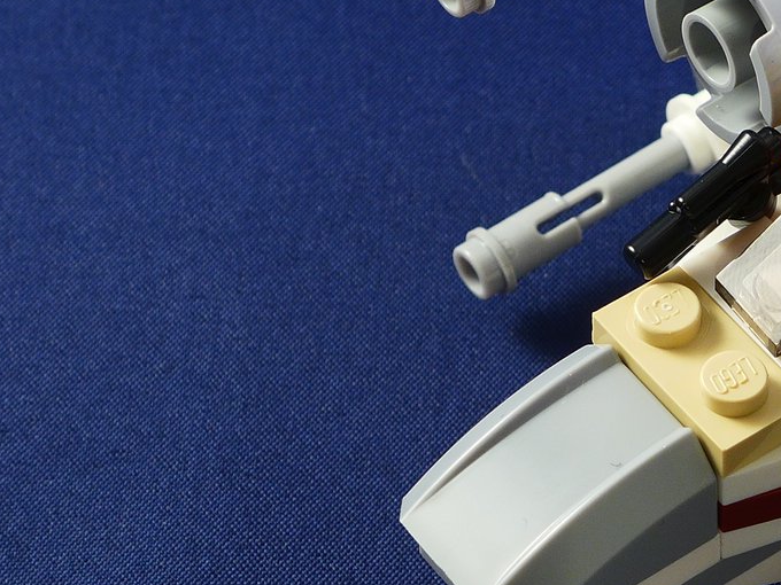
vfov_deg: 7.9
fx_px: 4219
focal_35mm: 187
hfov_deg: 10.5
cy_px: 273
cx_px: 845
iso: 80
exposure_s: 1/2.5
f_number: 4
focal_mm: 13.7
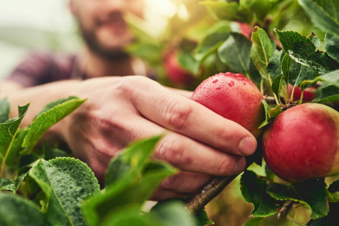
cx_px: 165
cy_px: 111
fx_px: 339
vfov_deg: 36.9
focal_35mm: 36
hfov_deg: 53.1
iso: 200
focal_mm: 35
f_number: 2.8
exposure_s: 1/800
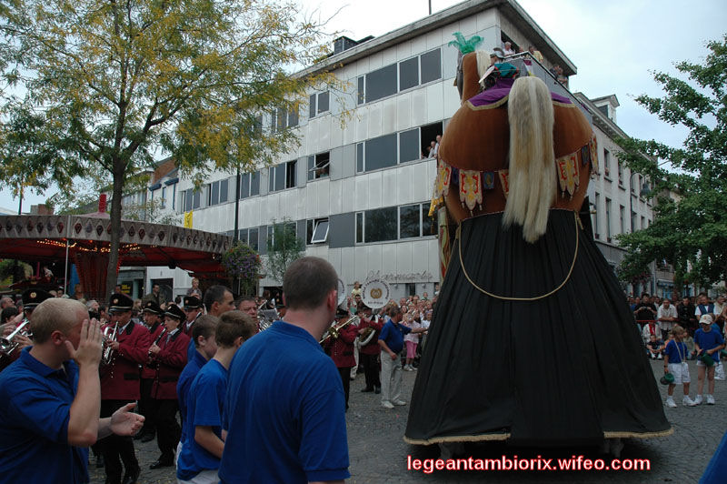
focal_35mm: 27
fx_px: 545
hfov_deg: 67.4
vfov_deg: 47.9
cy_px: 242
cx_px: 364
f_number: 5.6
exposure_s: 1/320
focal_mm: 18
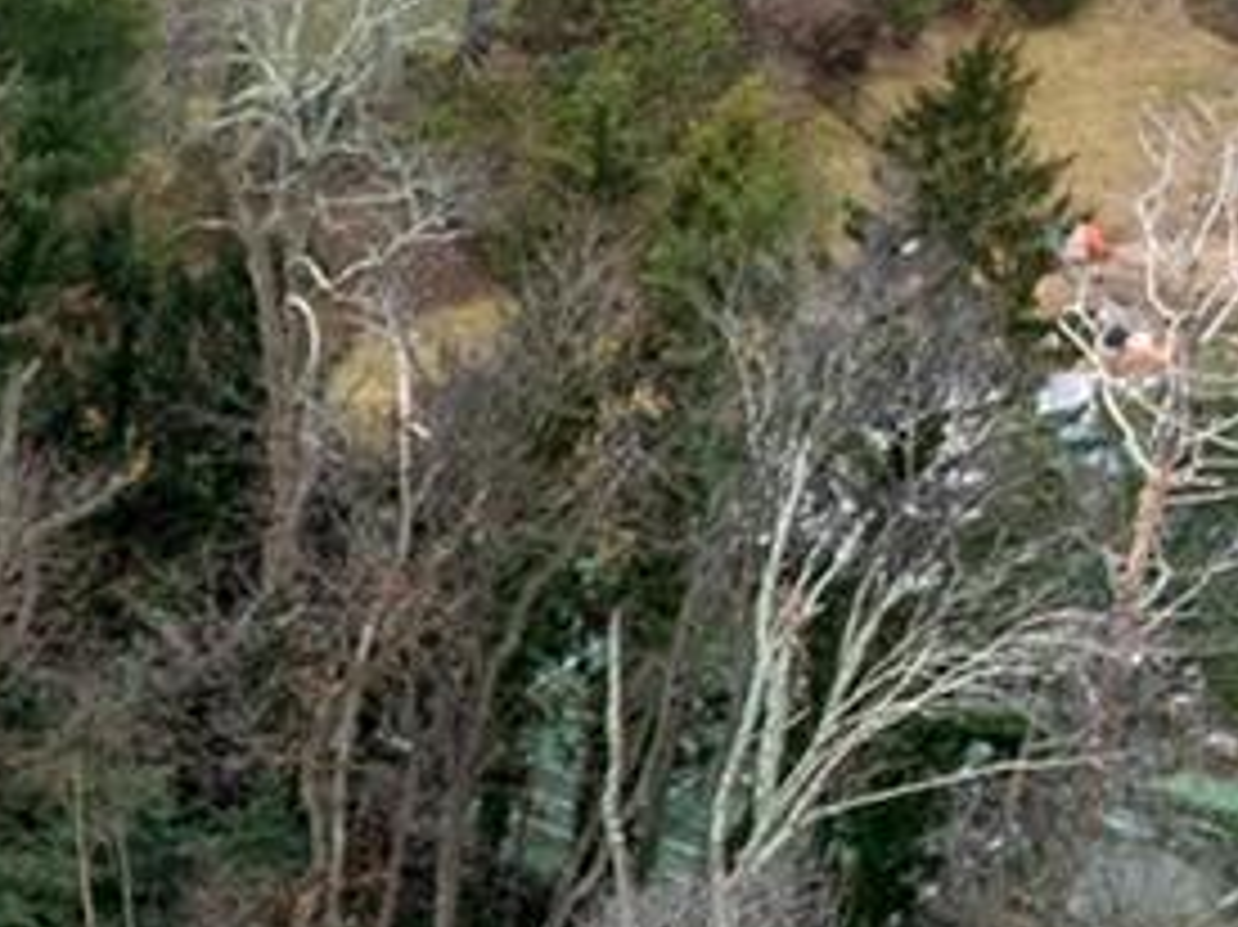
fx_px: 6399
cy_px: 1699
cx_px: -986
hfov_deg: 10.4
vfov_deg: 8.0
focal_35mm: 179
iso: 100
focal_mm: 12.29
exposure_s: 1/120
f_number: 5.6
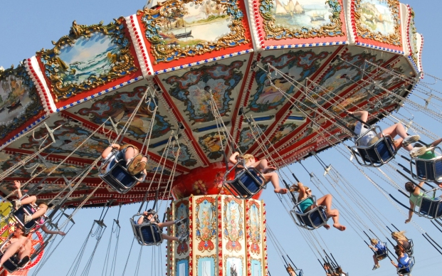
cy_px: 129
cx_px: 235
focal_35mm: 64
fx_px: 771
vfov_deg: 20.3
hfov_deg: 32.0
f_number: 5.6
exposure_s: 1/1250
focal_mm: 26
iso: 400
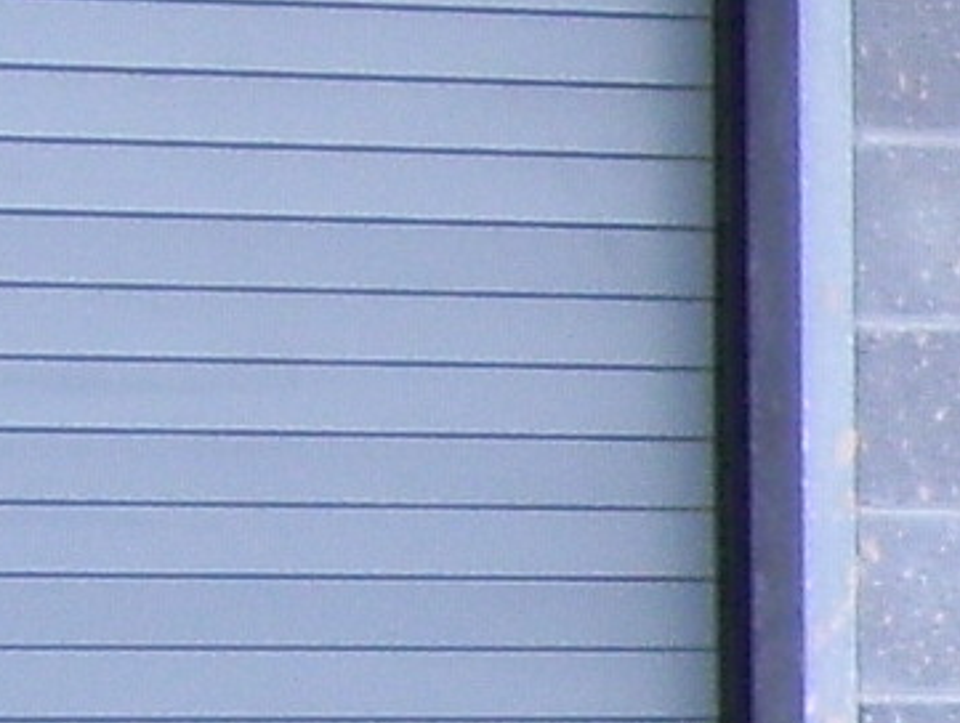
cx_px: 3641
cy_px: 1061
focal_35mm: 355
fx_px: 9862
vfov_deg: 4.2
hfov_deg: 5.1
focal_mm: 7.6
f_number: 3
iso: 80
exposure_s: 1/125
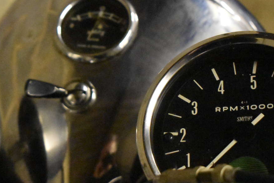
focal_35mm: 136
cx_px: 63
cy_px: 140
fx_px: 1035
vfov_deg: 10.1
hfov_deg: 15.0
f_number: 5
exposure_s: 1/100
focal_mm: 40
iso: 12800
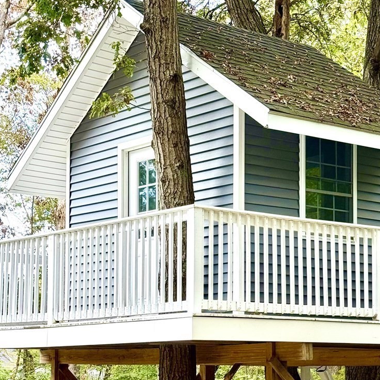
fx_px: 1105
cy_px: 291
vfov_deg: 19.4
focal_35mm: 89
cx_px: 231
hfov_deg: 19.5
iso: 80
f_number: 1.78
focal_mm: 6.76
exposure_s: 1/314
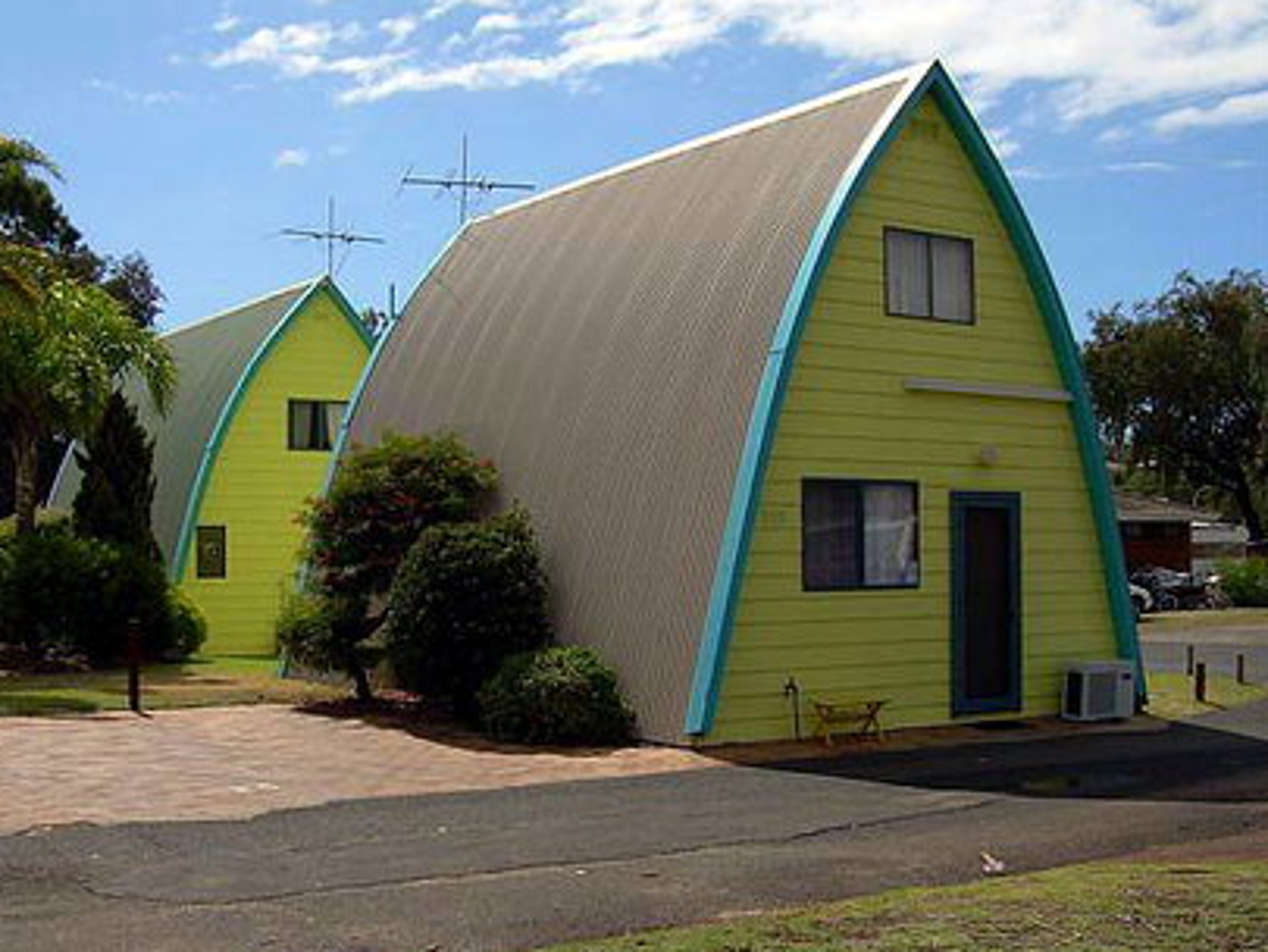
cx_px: 529
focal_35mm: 45
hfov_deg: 41.9
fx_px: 1649
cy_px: 504
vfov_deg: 32.2
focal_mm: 6.3
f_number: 4.6
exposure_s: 1/707
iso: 50
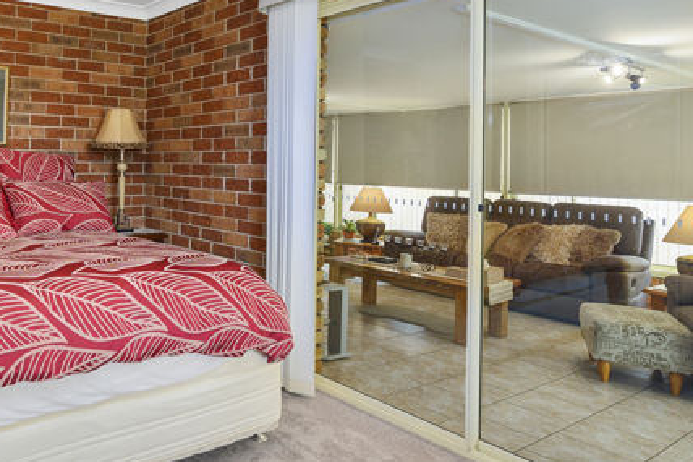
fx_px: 539
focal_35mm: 28
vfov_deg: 46.0
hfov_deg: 60.1
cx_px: 136
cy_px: 173
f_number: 7.1
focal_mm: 15
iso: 160
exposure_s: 1/2.5
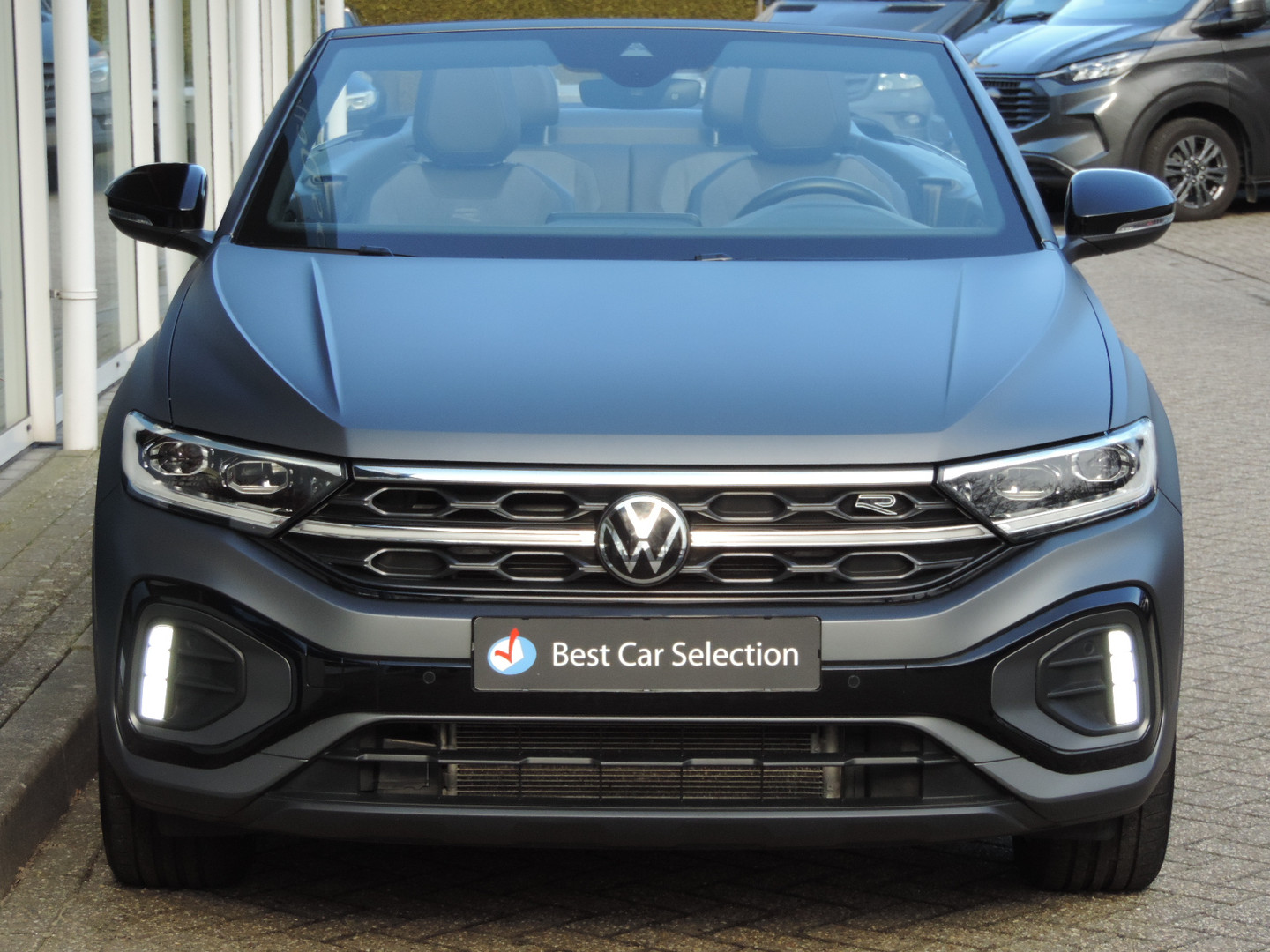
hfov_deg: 18.7
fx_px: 3852
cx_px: 635
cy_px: 476
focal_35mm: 105
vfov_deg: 14.1
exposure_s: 1/400
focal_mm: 18.7
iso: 280
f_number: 4.2
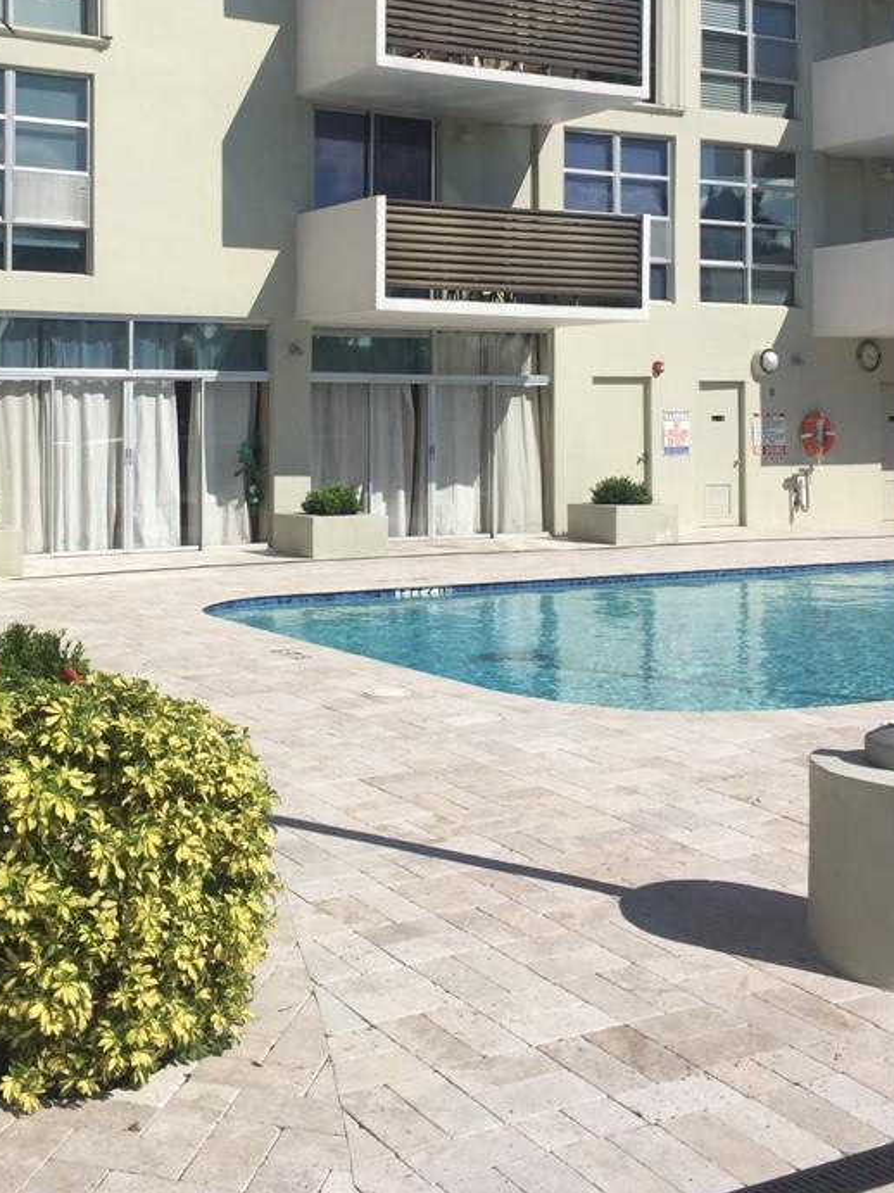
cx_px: 278
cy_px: 394
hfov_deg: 33.2
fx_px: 1481
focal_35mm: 43
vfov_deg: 43.2
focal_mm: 4.15
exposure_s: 1/3968
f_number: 2.2
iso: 32
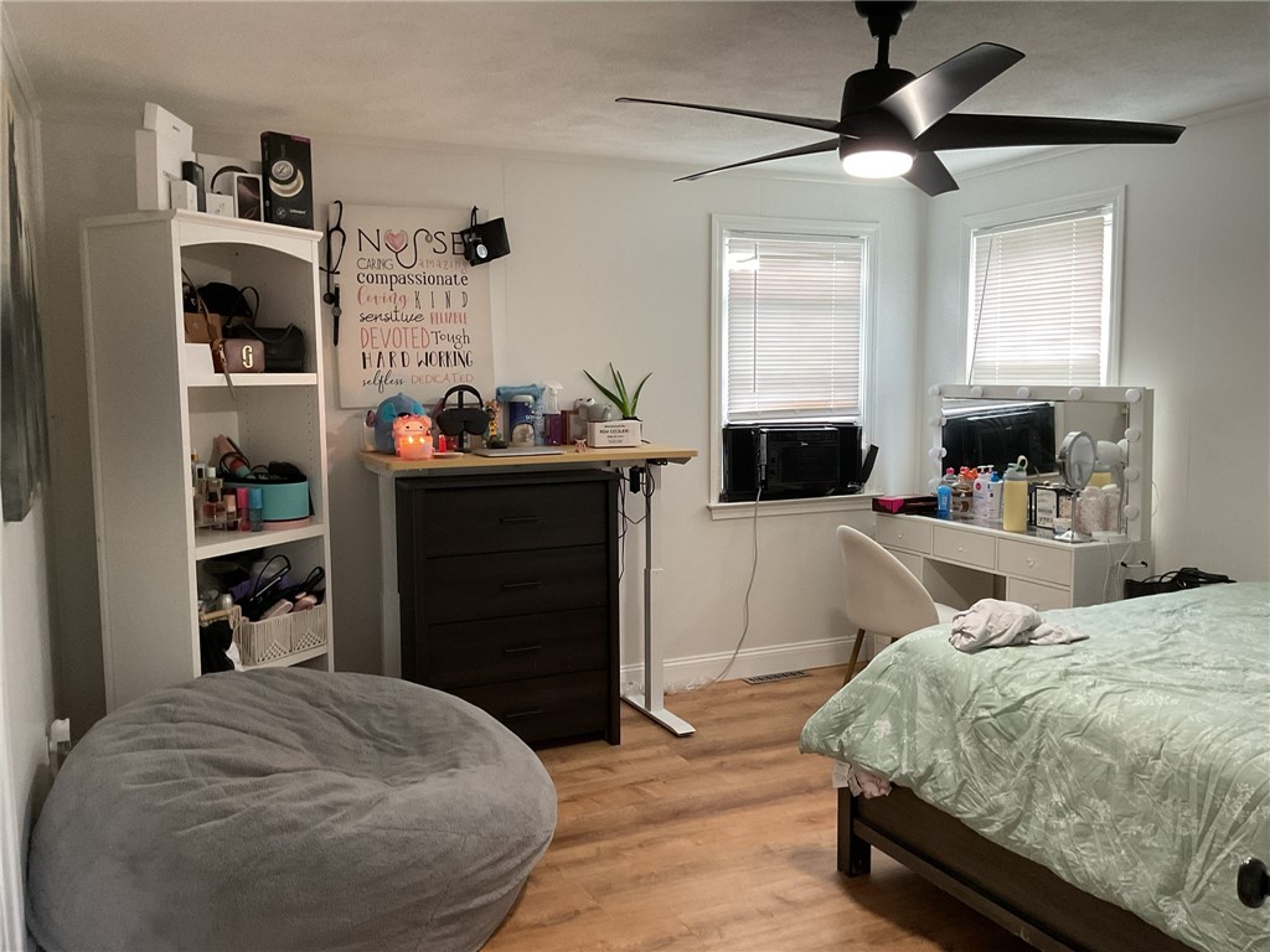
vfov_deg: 48.2
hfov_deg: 61.7
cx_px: 635
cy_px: 476
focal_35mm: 29
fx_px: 1064
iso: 160
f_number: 1.8
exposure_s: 1/50
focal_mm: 3
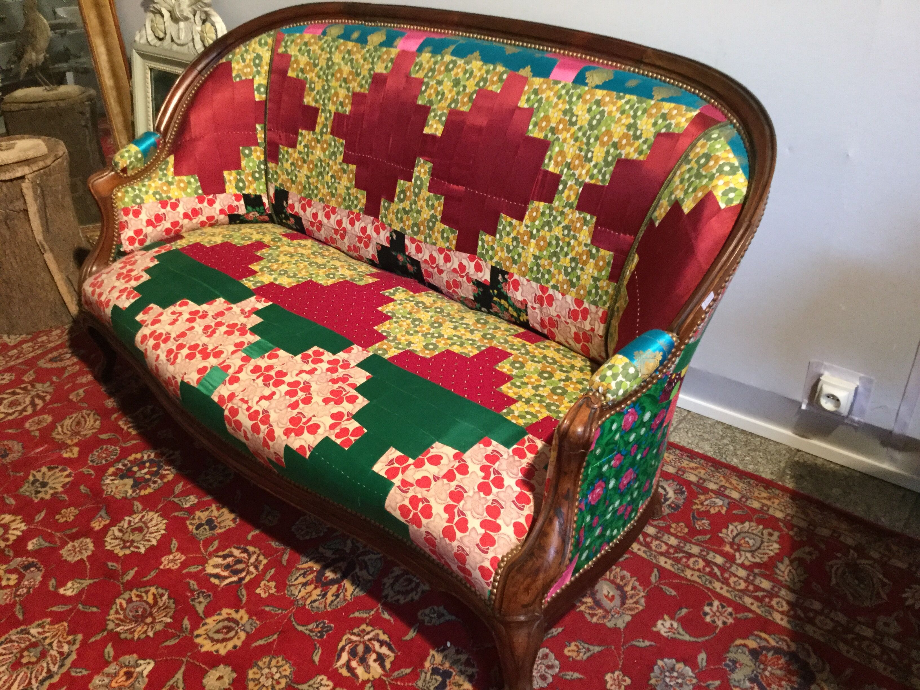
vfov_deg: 45.4
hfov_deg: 58.4
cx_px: 460
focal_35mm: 31
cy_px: 345
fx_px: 824
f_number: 2.4
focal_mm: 3.3
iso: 200
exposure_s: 1/24
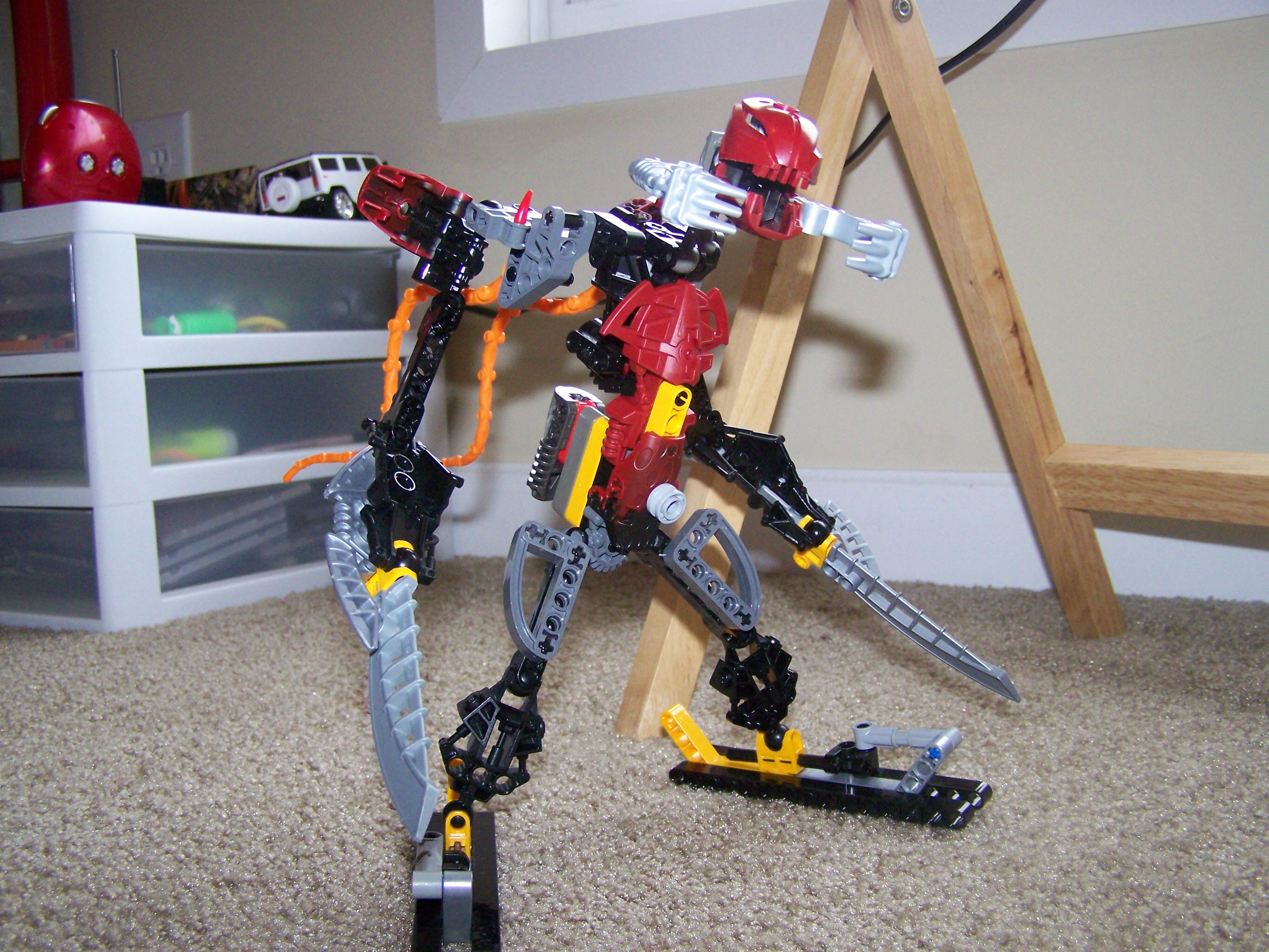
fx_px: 1393
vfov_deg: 37.7
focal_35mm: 38
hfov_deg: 49.0
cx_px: 634
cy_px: 476
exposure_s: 1/100
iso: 200
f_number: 2.8
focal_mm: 6.3
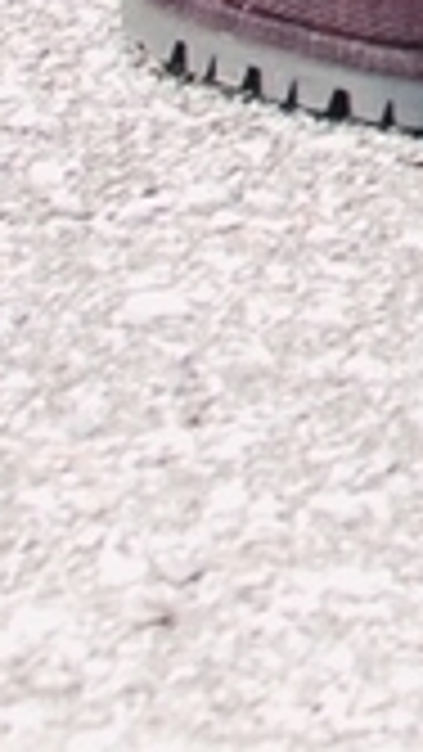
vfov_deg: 5.2
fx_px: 7847
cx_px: 1386
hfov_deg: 3.0
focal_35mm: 394
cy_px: -1490
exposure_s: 1/125
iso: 800
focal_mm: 35
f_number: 5.6
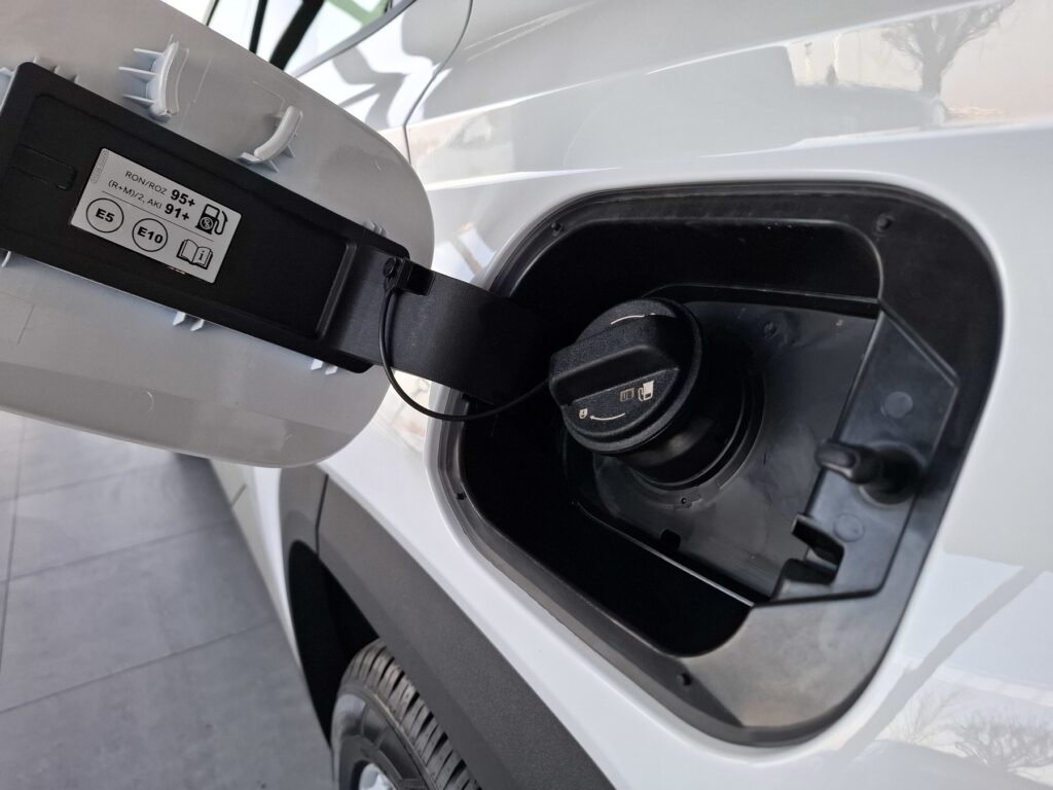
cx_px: 526
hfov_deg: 73.9
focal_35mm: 23
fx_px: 700
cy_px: 395
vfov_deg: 58.9
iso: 50
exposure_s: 1/100
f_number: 1.8
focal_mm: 5.54
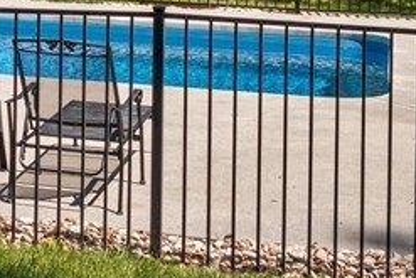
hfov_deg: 15.5
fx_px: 1422
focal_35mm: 123
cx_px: -190
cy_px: -156
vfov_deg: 10.7
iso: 100
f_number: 4.5
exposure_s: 1/200
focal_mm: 10.26
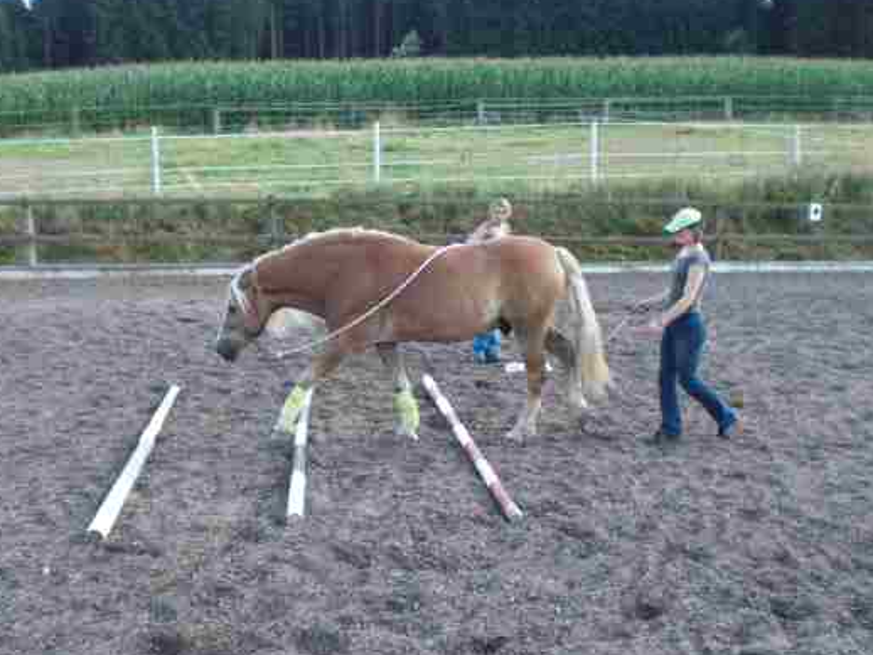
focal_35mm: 44
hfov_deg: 42.9
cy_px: 328
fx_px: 1110
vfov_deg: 32.9
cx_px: 440
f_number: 3.1
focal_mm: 6.3
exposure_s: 1/125
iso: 64
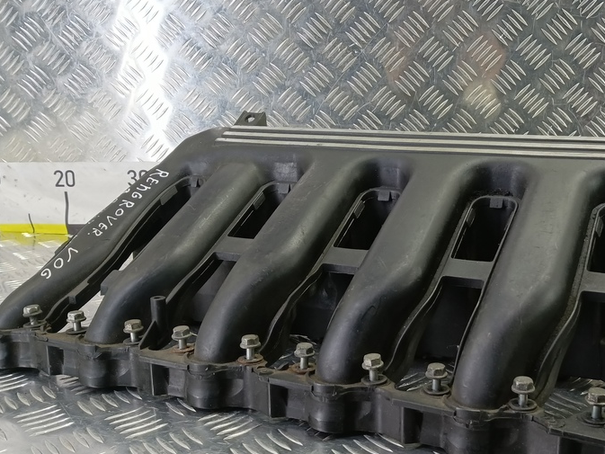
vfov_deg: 40.7
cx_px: 401
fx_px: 612
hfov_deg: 51.7
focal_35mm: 35
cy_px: 253
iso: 228
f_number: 1.6
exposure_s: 1/50
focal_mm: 4.11
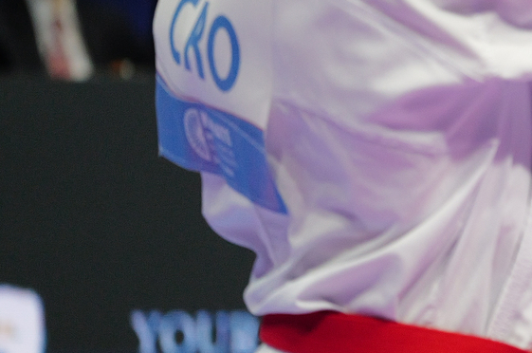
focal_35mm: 691
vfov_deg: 2.0
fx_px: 10194
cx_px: 1176
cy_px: 121
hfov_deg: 3.0
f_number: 2.8
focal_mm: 155
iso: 2000
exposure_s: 1/1000
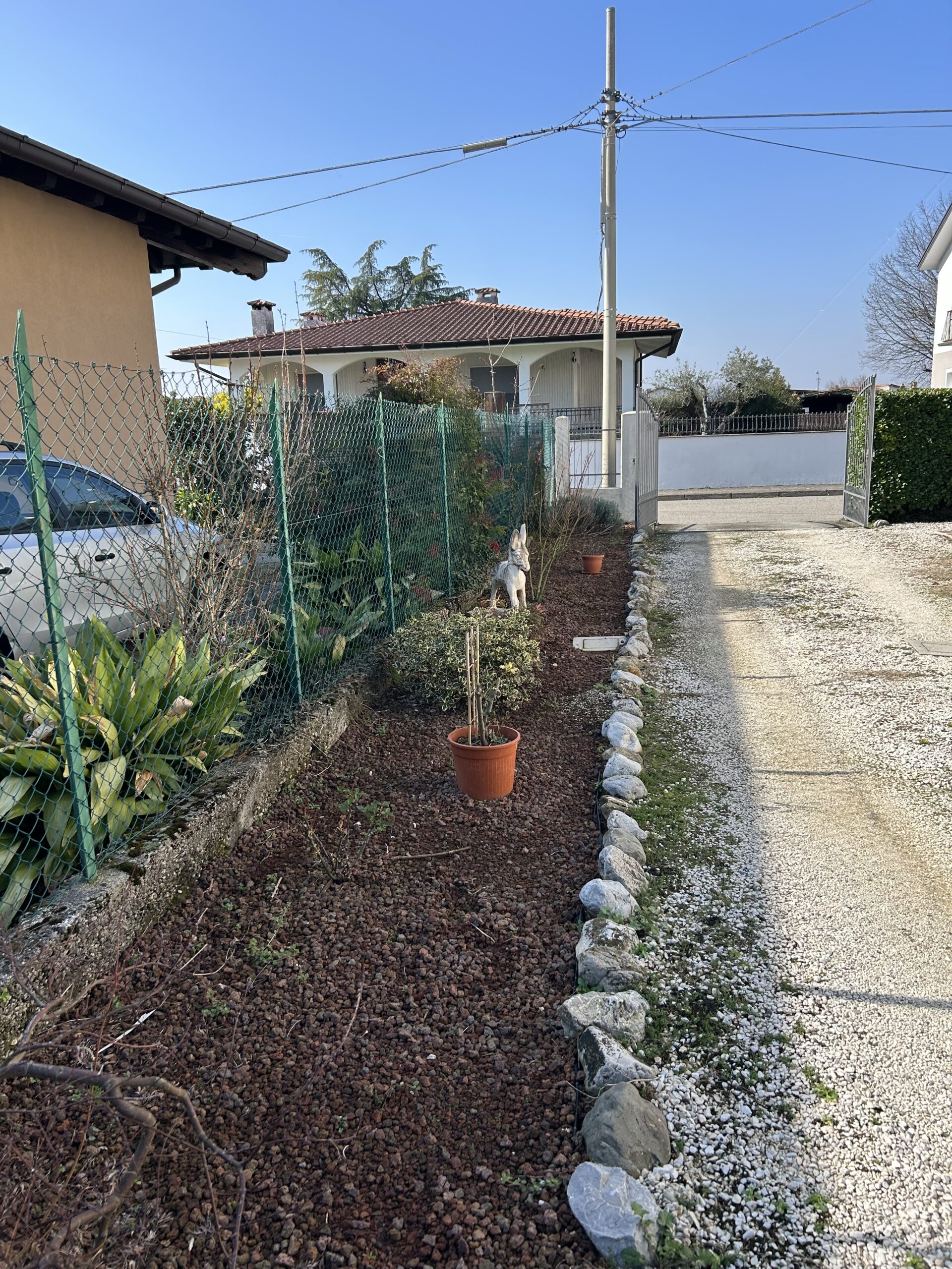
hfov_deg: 53.1
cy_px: 634
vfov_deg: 67.3
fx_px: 953
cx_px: 476
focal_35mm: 26
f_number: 1.5
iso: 50
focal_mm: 5.7
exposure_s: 1/2457
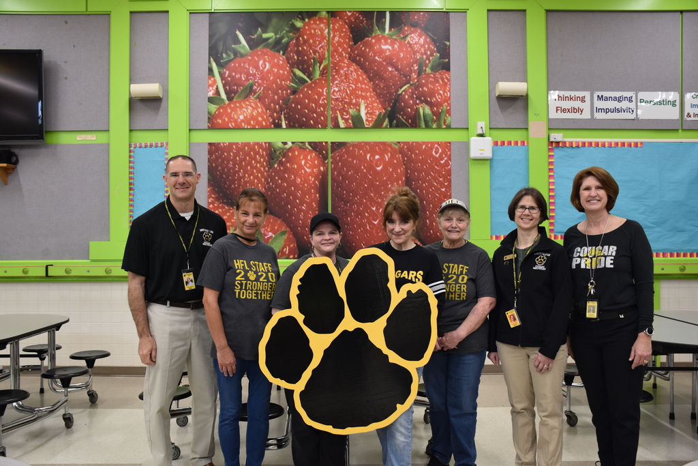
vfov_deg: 43.6
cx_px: 349
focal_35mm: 30
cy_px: 233
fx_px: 582
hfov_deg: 61.9
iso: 450
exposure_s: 1/60
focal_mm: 20
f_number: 4
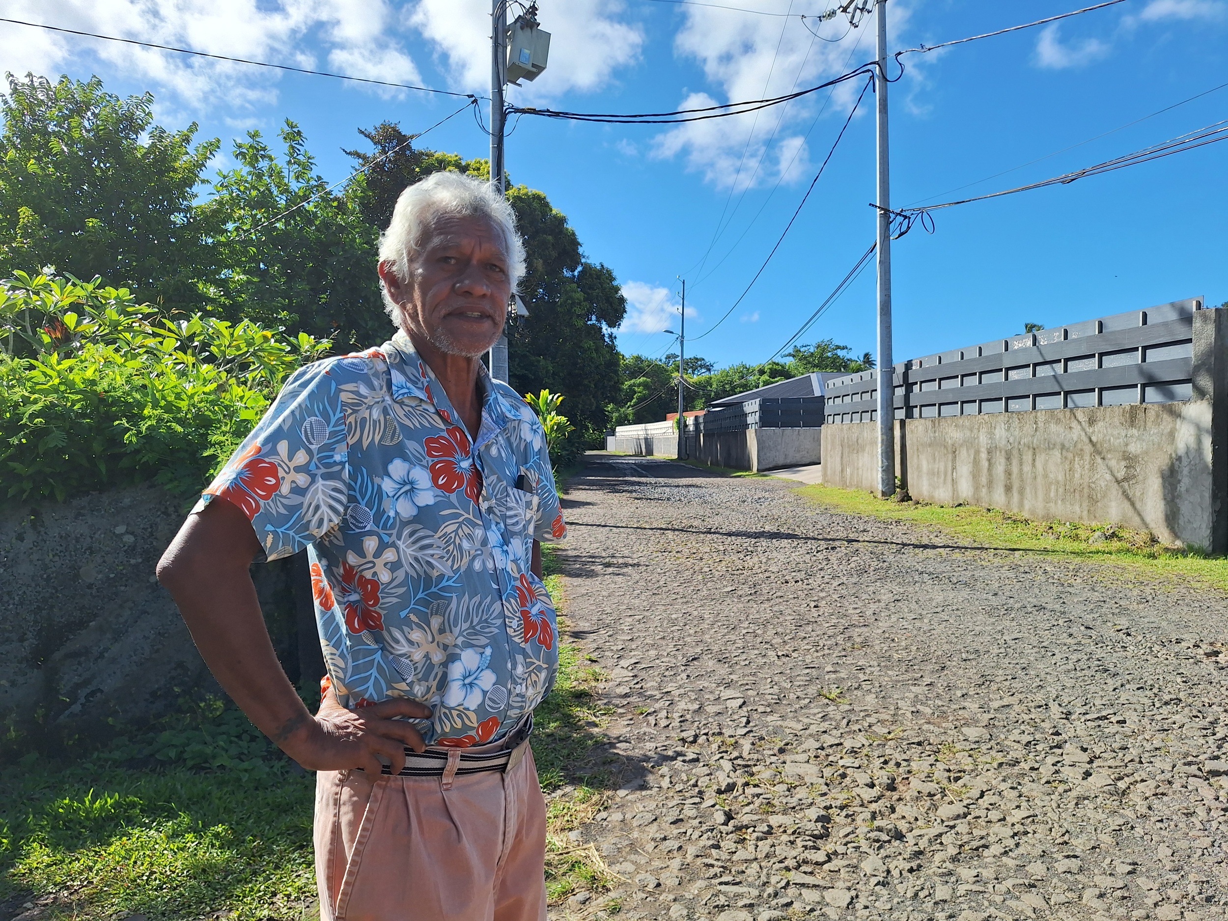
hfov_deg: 73.9
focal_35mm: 23
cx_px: 614
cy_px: 460
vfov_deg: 58.9
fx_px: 816
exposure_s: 1/2625
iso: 40
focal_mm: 5.54
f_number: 1.8
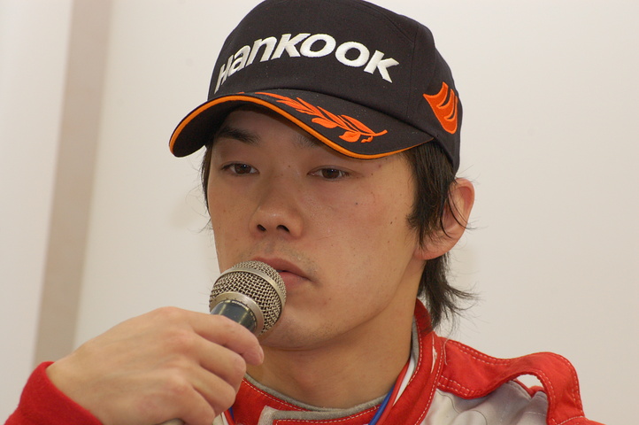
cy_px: 212
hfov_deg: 8.3
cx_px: 320
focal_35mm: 248
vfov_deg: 5.5
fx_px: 4389
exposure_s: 1/60
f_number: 8
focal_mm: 165
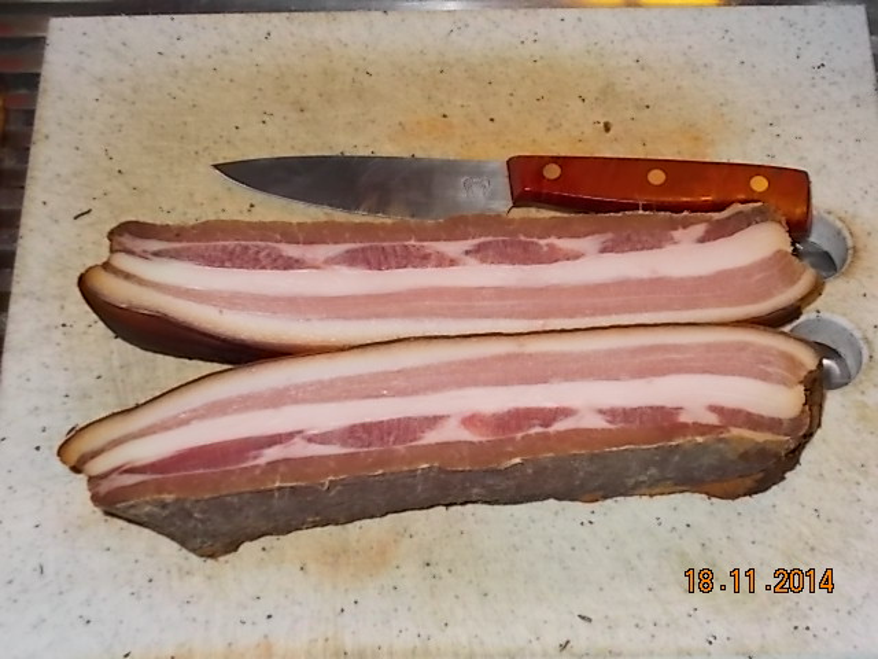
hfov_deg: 29.4
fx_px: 1674
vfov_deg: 22.3
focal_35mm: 66
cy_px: 330
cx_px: 439
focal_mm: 11.8
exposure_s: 1/60
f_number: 5.3
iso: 200
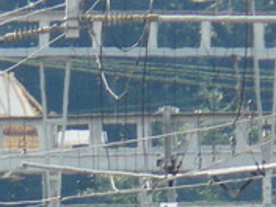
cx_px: -202
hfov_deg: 0.7
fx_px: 21153
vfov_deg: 0.6
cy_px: 511
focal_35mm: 2653
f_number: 5
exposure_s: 1/200
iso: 100
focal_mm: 76.9
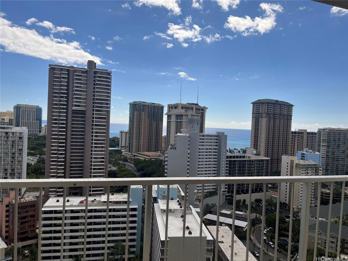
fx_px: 261
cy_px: 130
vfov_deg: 53.1
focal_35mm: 26
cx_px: 174
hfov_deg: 67.3
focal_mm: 5.1
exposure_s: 1/2899
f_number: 1.6
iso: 50
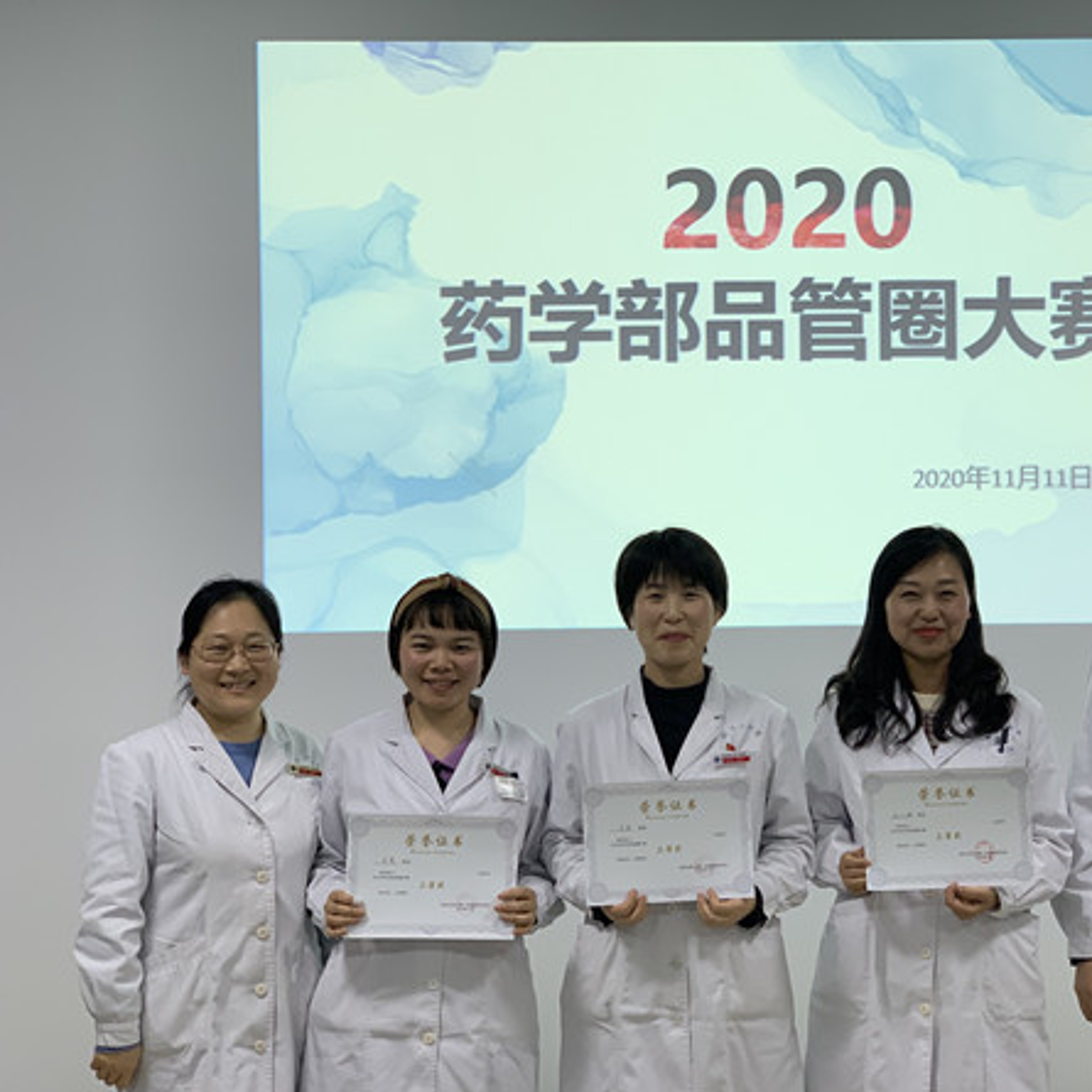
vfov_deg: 27.7
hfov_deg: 27.6
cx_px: 717
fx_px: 2213
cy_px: 550
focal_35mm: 62
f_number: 2.4
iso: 80
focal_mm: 6
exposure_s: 1/122
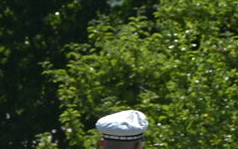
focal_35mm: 1026
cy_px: 316
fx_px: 6658
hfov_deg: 2.0
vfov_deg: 1.3
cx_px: 381
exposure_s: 1/160
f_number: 18
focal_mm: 200
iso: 250
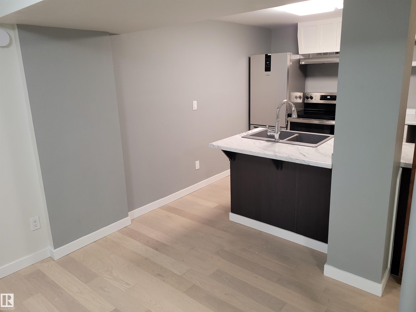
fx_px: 312
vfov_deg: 53.1
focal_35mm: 26
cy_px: 156
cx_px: 208
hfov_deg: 67.3
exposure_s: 1/24
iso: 125
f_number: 1.8
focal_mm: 5.4
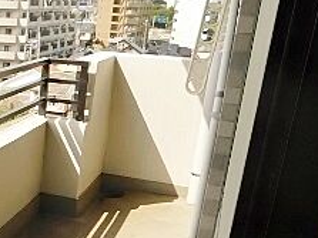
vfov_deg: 21.6
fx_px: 606
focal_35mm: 66
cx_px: -51
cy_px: 224
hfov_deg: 26.5
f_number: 3
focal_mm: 4
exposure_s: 1/1000
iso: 125
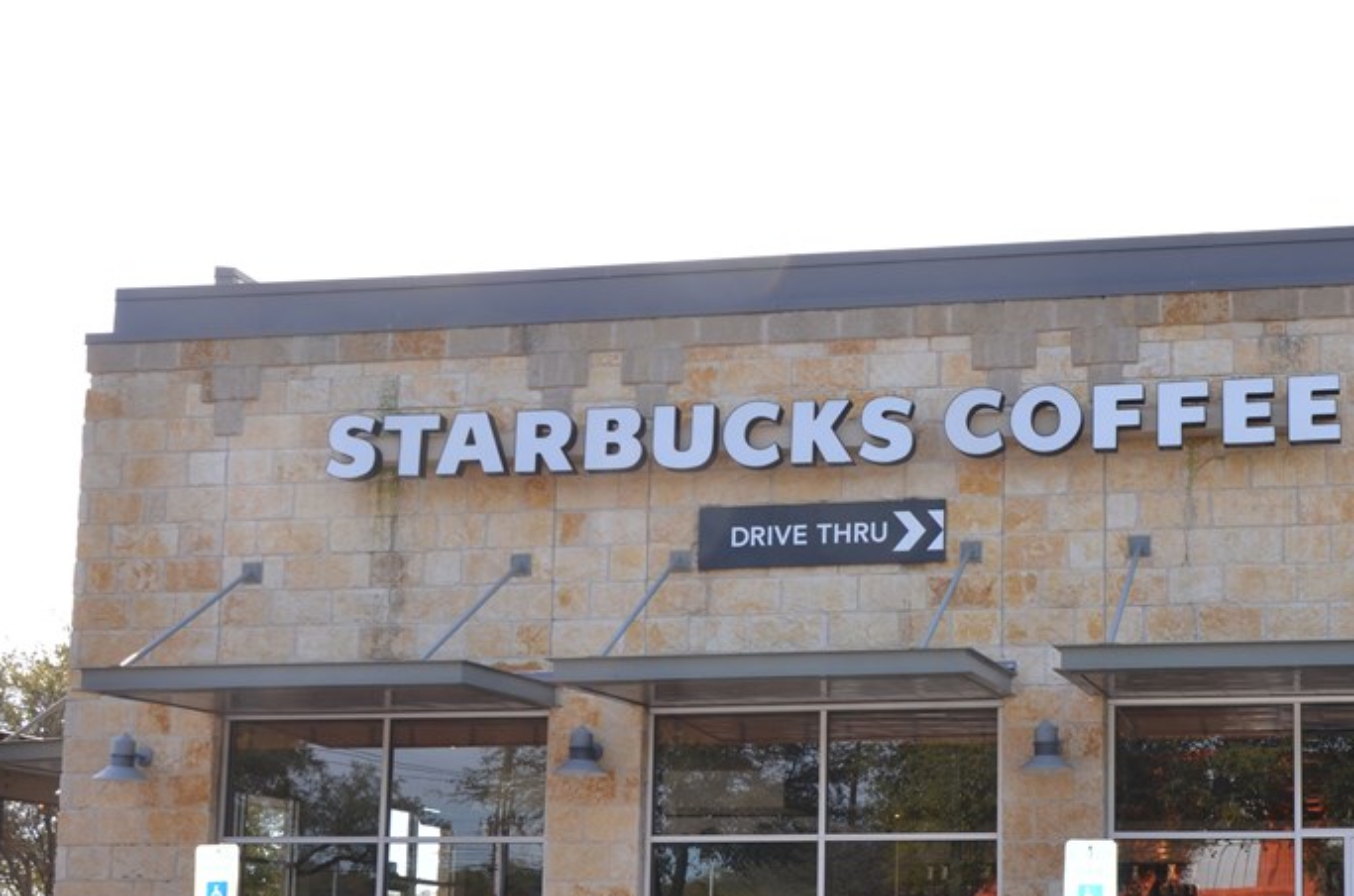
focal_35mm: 60
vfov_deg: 22.4
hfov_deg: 33.0
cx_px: 992
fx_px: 2244
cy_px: 657
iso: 400
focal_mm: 25
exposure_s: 1/250
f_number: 13
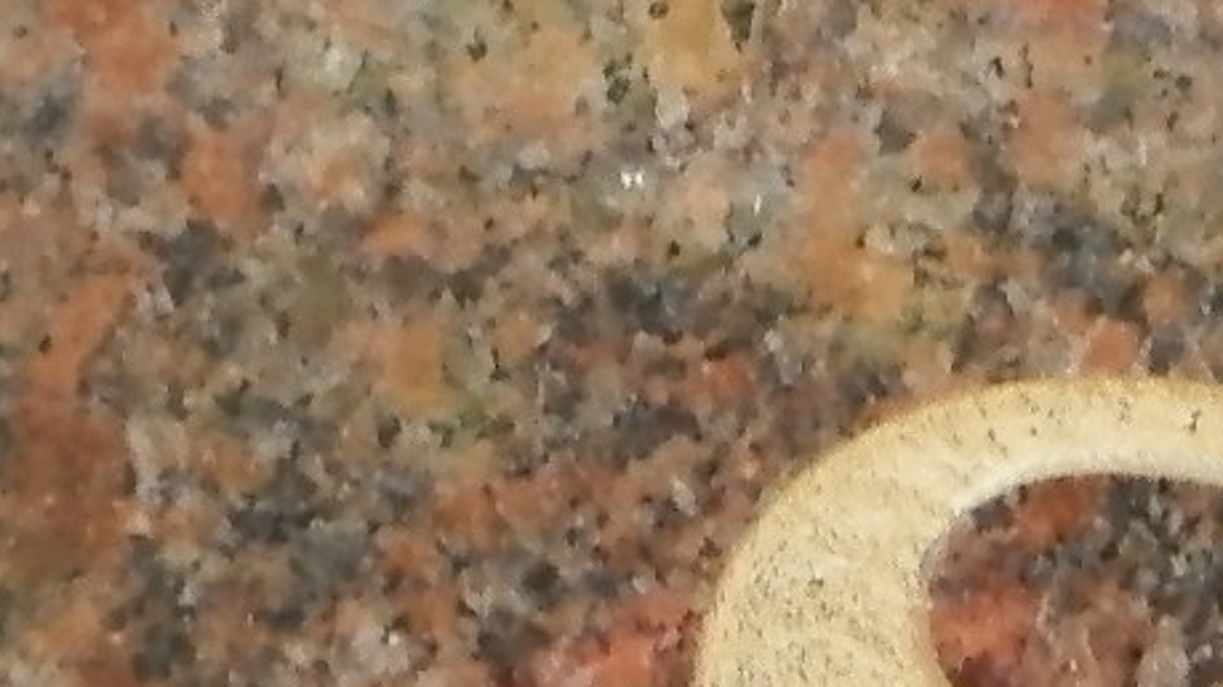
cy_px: -1278
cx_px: 1945
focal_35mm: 1360
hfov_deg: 1.6
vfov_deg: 0.9
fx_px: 44096
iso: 200
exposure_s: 1/200
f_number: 5.4
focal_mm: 40
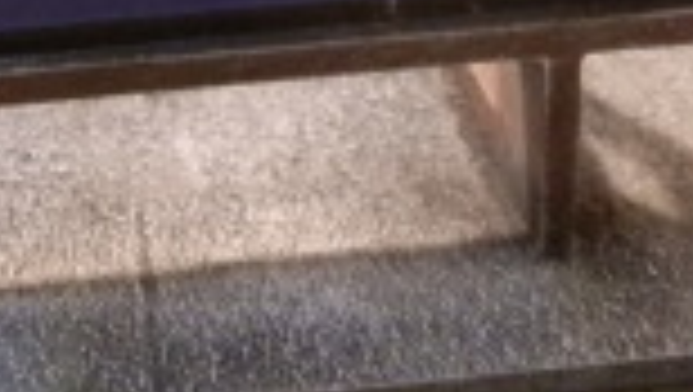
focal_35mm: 106
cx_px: 22
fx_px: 1950
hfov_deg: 19.6
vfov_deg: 10.7
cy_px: -338
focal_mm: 5
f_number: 3.1
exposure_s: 1/15
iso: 400
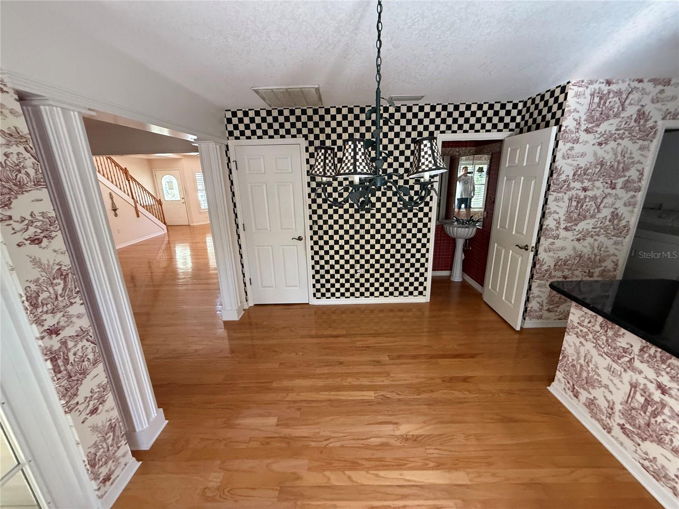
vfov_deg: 85.7
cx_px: 340
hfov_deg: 102.1
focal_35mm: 14
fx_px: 275
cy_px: 254
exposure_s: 1/60
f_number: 2.2
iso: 500
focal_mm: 2.22
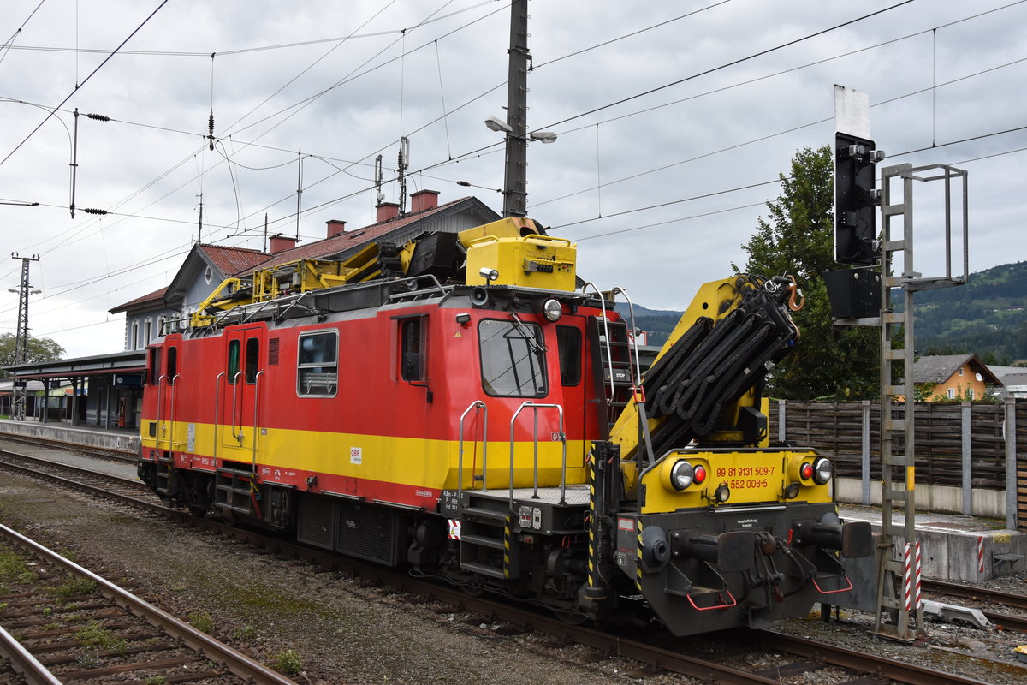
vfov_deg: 36.9
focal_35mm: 36
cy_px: 342
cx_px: 514
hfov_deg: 53.1
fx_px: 1027
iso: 400
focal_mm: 24
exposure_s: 1/320
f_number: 7.1
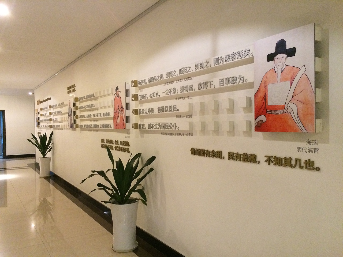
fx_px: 287
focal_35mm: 29
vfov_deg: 48.2
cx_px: 172
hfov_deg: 61.7
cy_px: 128
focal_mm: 4.15
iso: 320
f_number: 2.2
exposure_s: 1/30
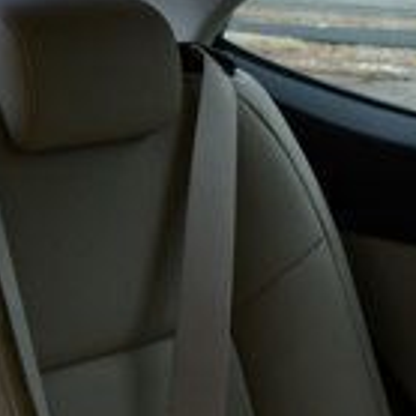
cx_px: -362
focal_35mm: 106
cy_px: 513
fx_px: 1441
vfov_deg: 15.7
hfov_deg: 14.3
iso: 200
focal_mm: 18
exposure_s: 1/250
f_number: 8
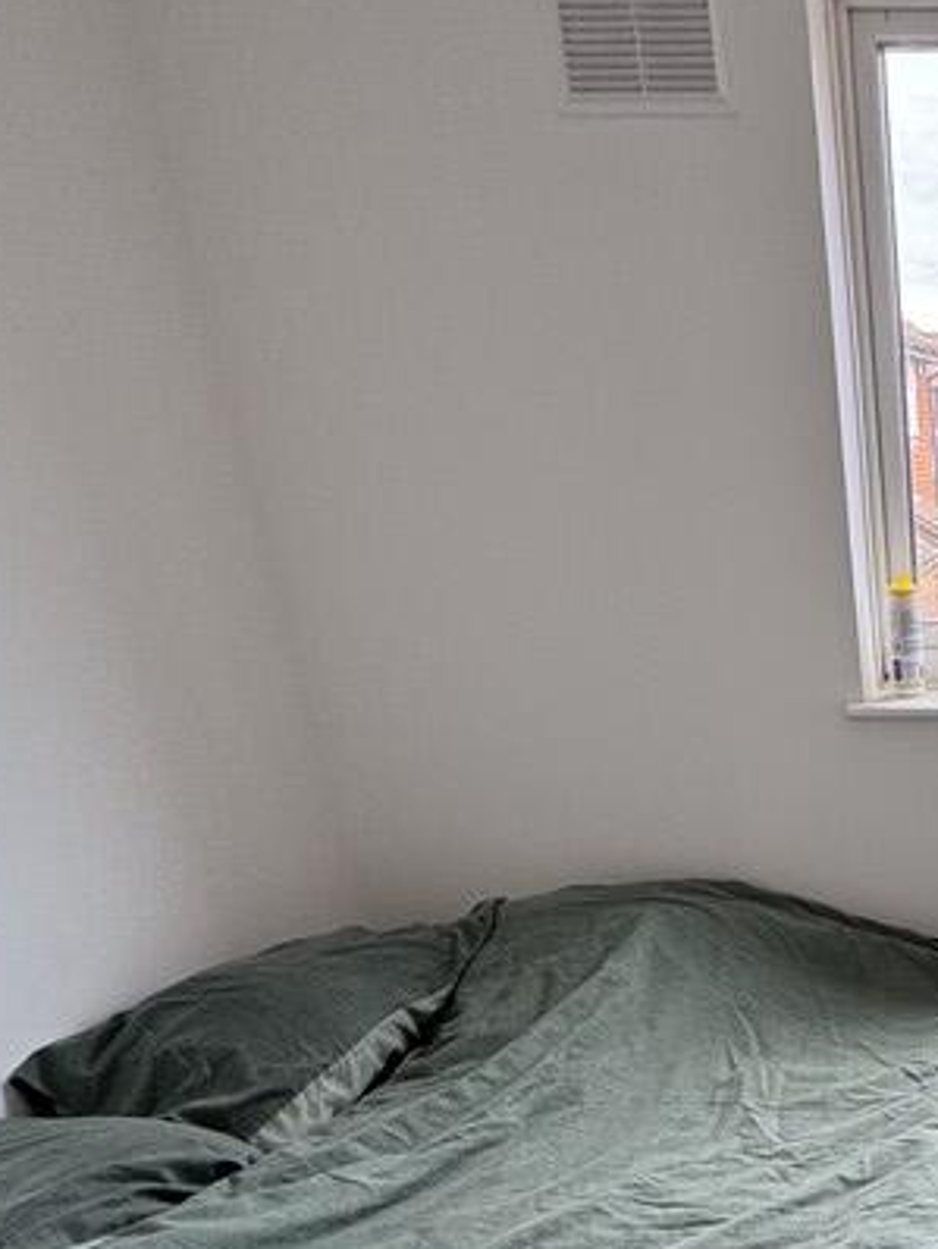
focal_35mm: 36
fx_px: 1299
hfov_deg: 33.0
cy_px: 1039
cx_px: 1111
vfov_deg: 47.8
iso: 80
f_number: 2.2
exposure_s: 1/99
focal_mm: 2.22
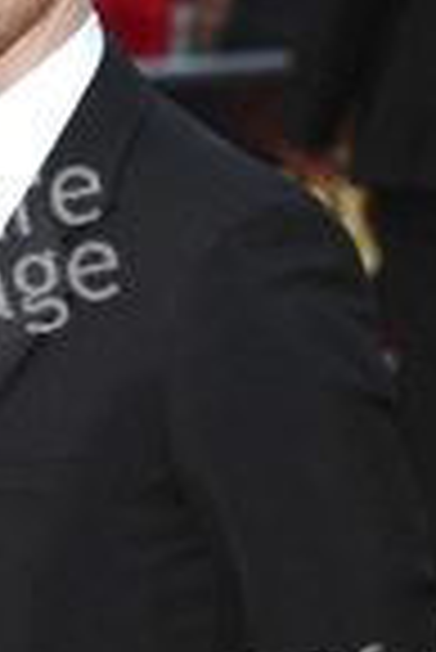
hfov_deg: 3.2
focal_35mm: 433
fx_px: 7854
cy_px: 499
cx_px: 20
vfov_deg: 4.7
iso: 320
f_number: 5.6
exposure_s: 1/250
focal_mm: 105
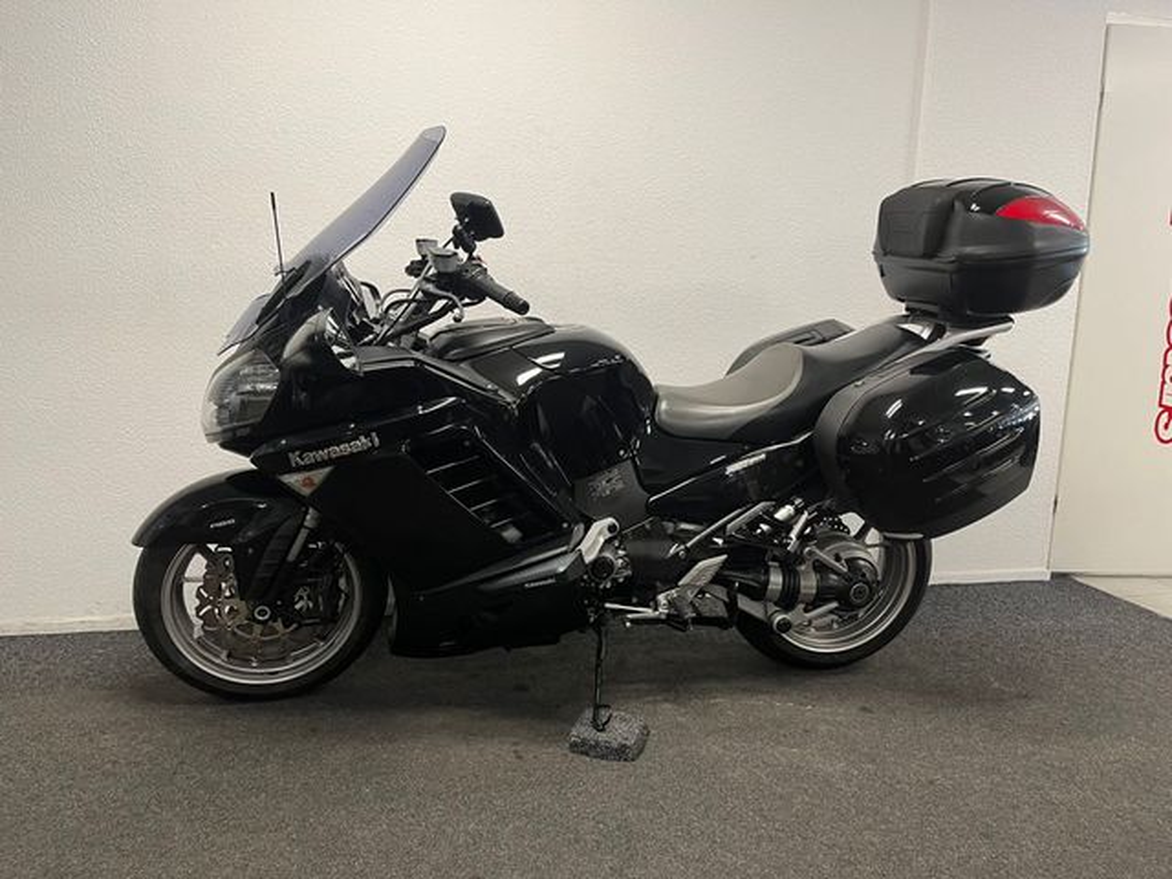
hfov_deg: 67.3
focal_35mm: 26
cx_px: 586
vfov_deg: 53.1
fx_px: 880
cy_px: 440
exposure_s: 1/50
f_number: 1.6
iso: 80
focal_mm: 5.1
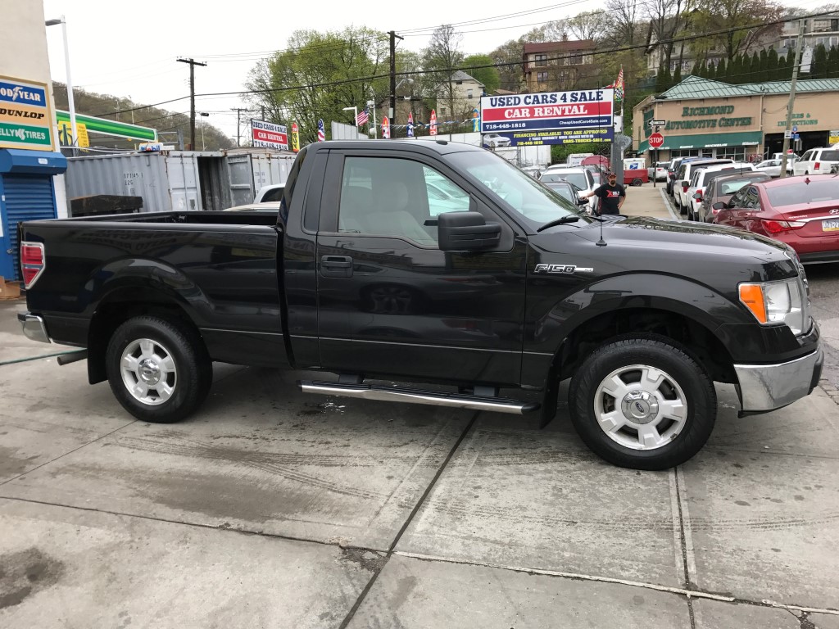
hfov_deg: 63.4
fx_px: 679
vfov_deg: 49.7
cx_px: 420
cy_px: 314
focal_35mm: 28
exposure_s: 1/532
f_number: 1.8
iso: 20
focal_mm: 3.99
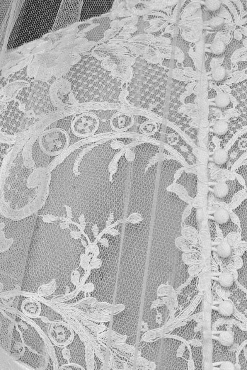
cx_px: 174
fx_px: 1913
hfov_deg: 7.4
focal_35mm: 186
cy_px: 104
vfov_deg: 11.0
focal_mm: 58
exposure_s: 1/320
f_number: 4
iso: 1600
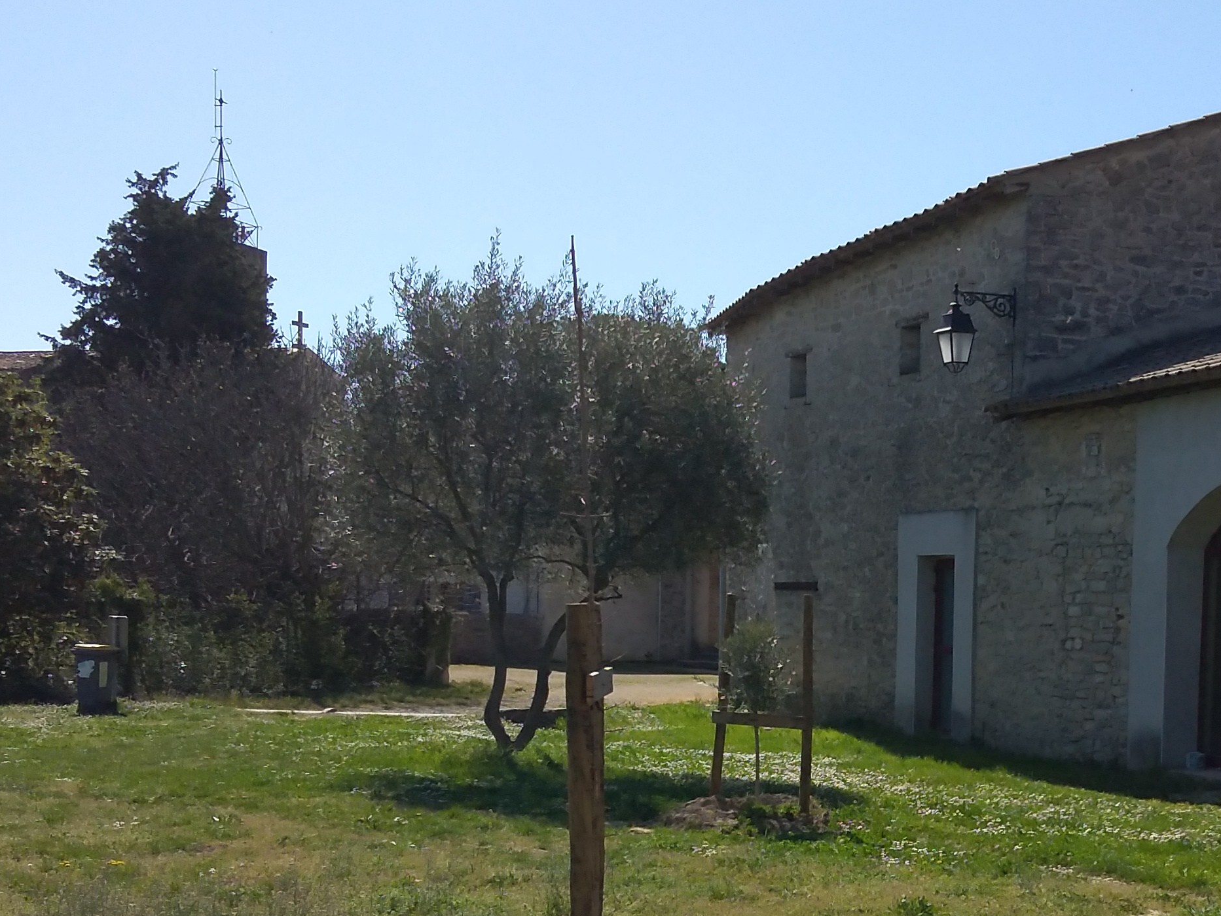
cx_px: 879
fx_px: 2046
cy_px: 759
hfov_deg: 32.7
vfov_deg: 24.7
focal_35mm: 58
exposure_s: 1/1851
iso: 100
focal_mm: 3.6
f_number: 1.8
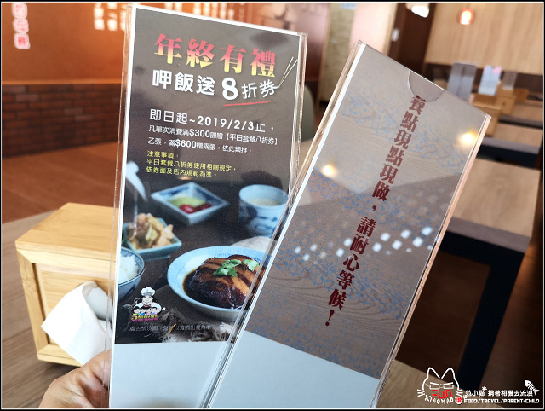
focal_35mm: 27
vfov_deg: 51.5
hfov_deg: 65.2
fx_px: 426
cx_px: 272
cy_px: 206
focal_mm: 3.95
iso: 500
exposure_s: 1/120
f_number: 1.8
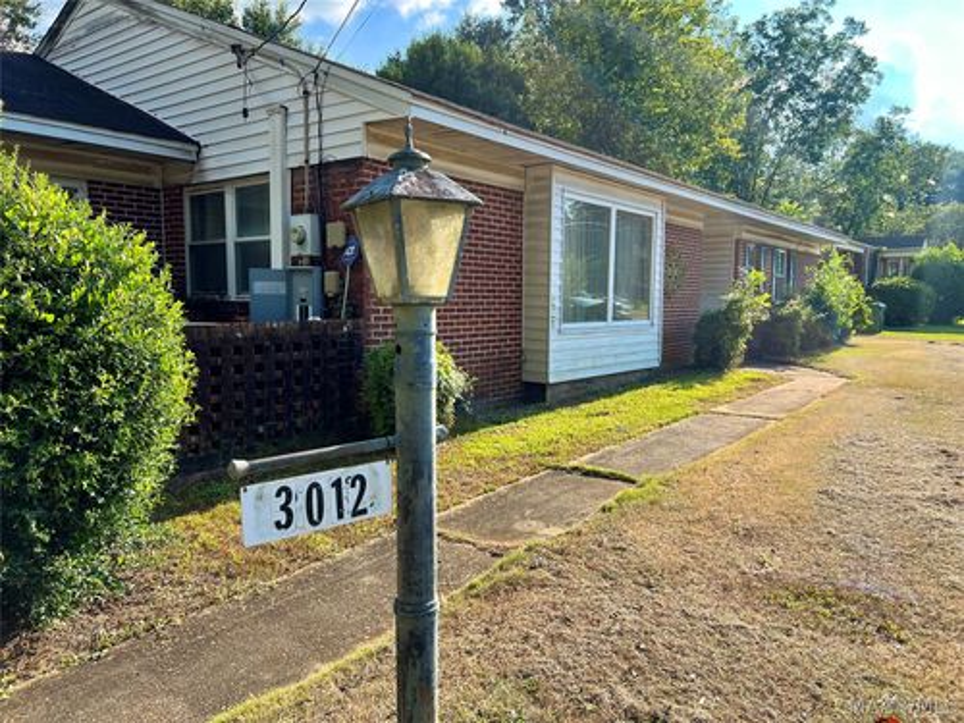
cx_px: 482
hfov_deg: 67.3
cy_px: 362
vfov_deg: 53.1
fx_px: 724
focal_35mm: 26
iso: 50
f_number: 1.5
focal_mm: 5.7
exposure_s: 1/1326
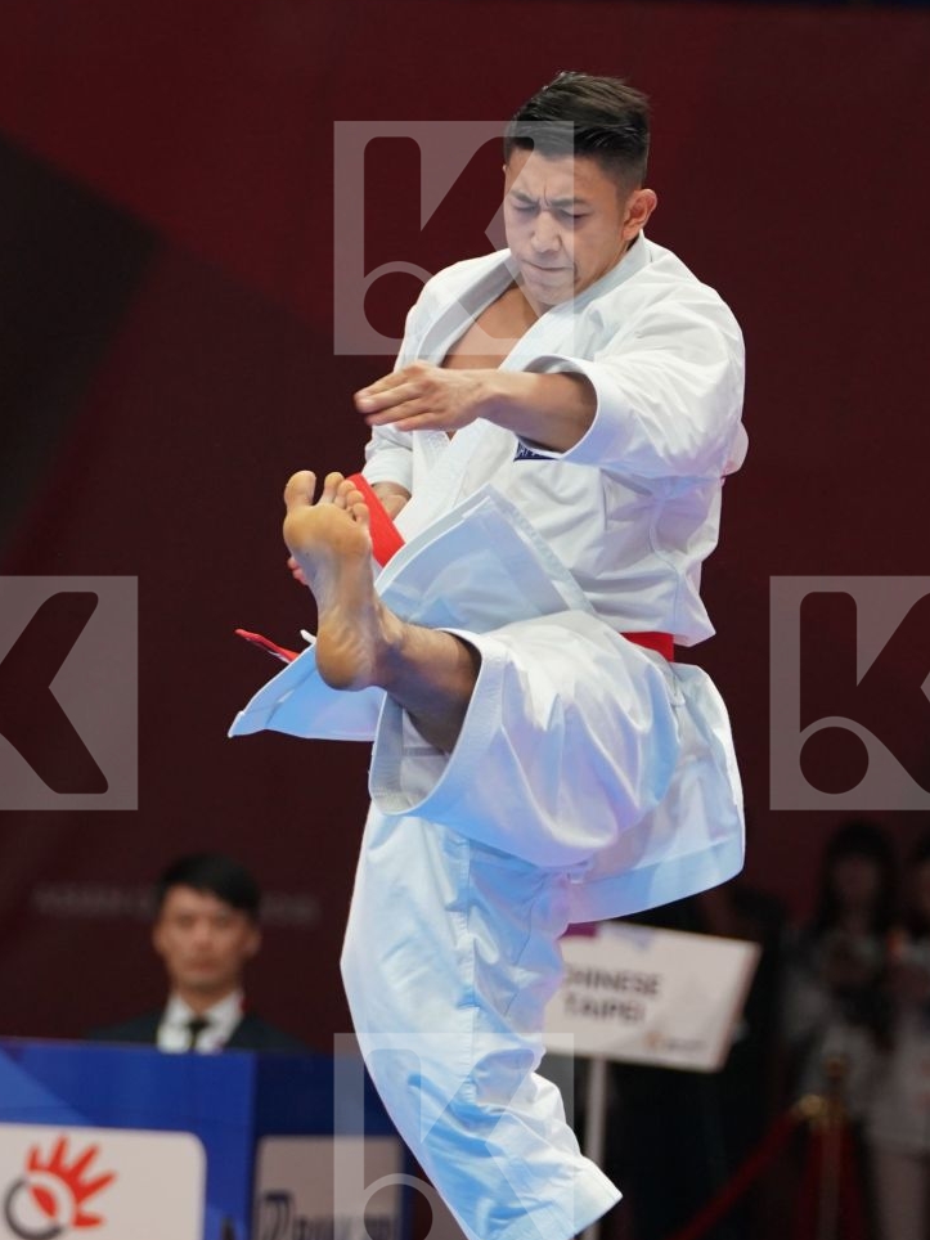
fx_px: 11642
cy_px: 693
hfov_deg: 4.6
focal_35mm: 325
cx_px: 454
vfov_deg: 6.1
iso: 2000
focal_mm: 181
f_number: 4
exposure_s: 1/500
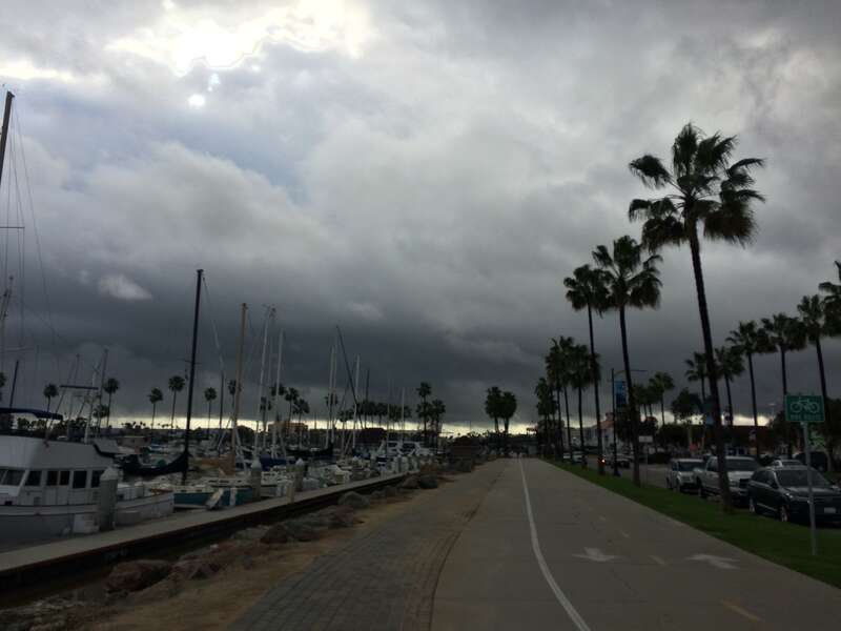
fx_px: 705
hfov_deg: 61.7
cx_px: 420
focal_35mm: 29
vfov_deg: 48.2
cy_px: 316
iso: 32
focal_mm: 4.15
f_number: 2.2
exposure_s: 1/2283
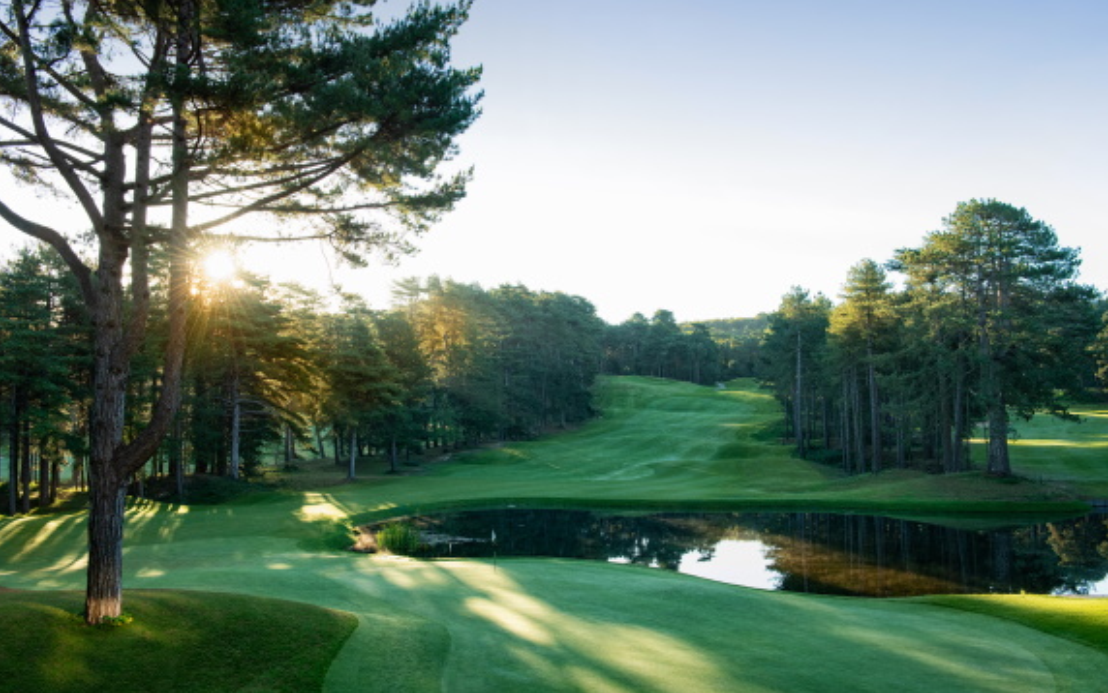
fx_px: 1057
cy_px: 338
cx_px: 550
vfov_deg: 36.3
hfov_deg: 55.3
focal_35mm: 35
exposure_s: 1/125
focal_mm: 34
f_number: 9
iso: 500
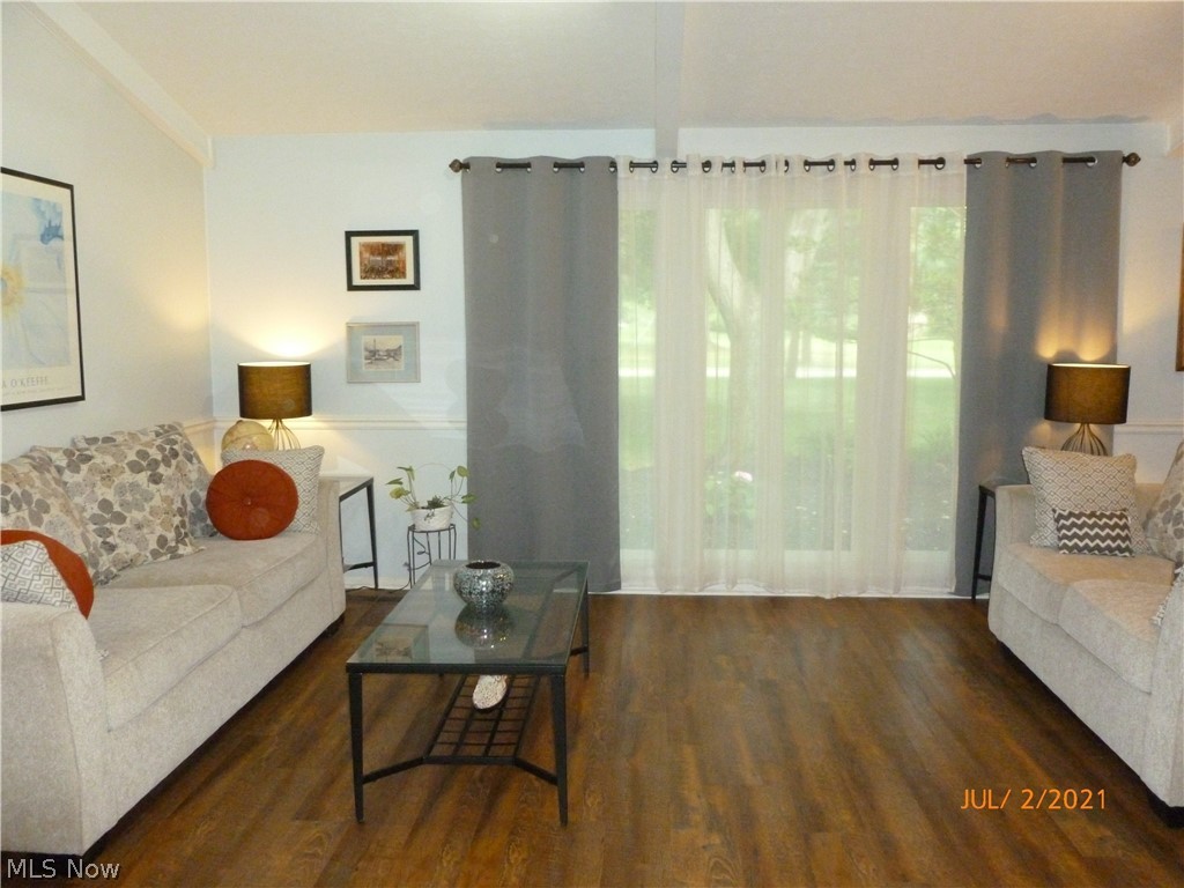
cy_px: 444
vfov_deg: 49.7
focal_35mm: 28
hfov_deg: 63.4
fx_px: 958
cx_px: 592
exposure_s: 1/60
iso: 640
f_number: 3.3
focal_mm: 5
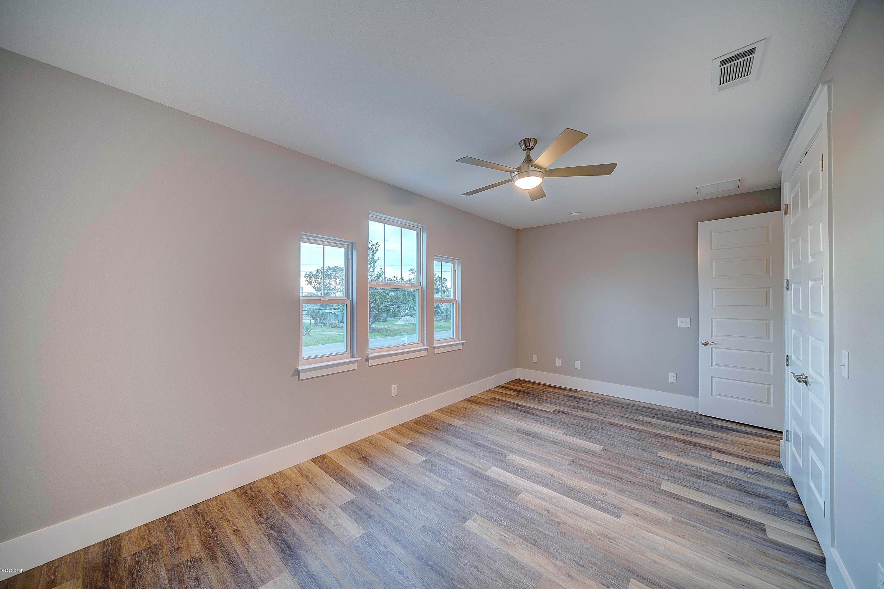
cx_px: 442
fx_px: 295
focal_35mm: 12
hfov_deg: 112.6
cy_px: 294
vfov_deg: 90.0
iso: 100
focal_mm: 12
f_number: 5.6
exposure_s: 1/3.33
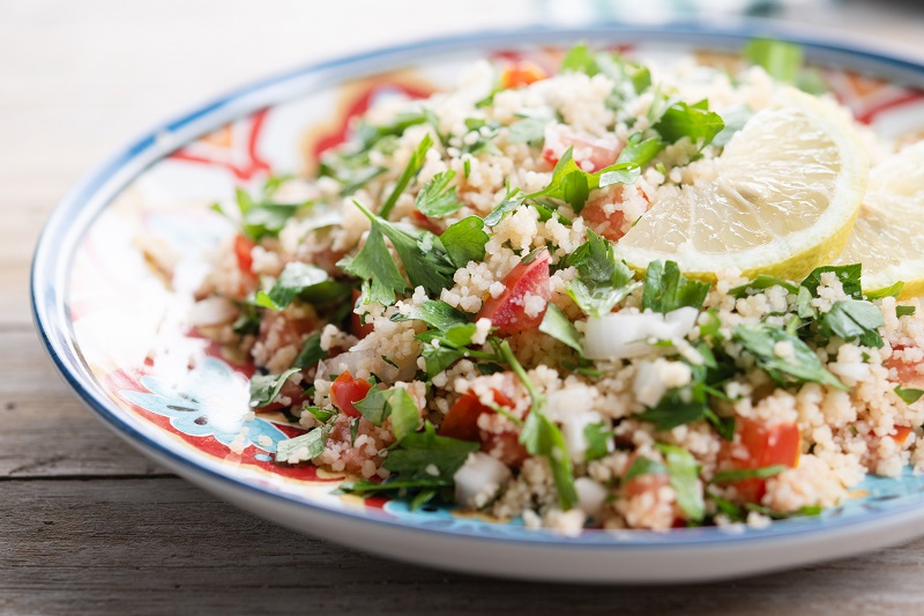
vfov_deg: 15.2
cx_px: 462
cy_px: 308
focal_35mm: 90
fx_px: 2309
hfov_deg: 22.6
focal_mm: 60
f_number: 4
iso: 100
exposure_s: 1/200
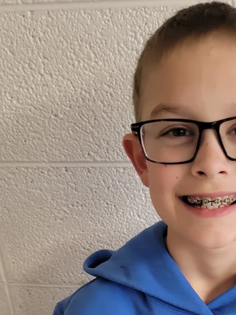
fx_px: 482
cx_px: 226
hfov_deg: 26.3
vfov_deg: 32.2
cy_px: 340
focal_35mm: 53
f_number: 1.8
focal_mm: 6.7
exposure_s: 1/40
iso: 250
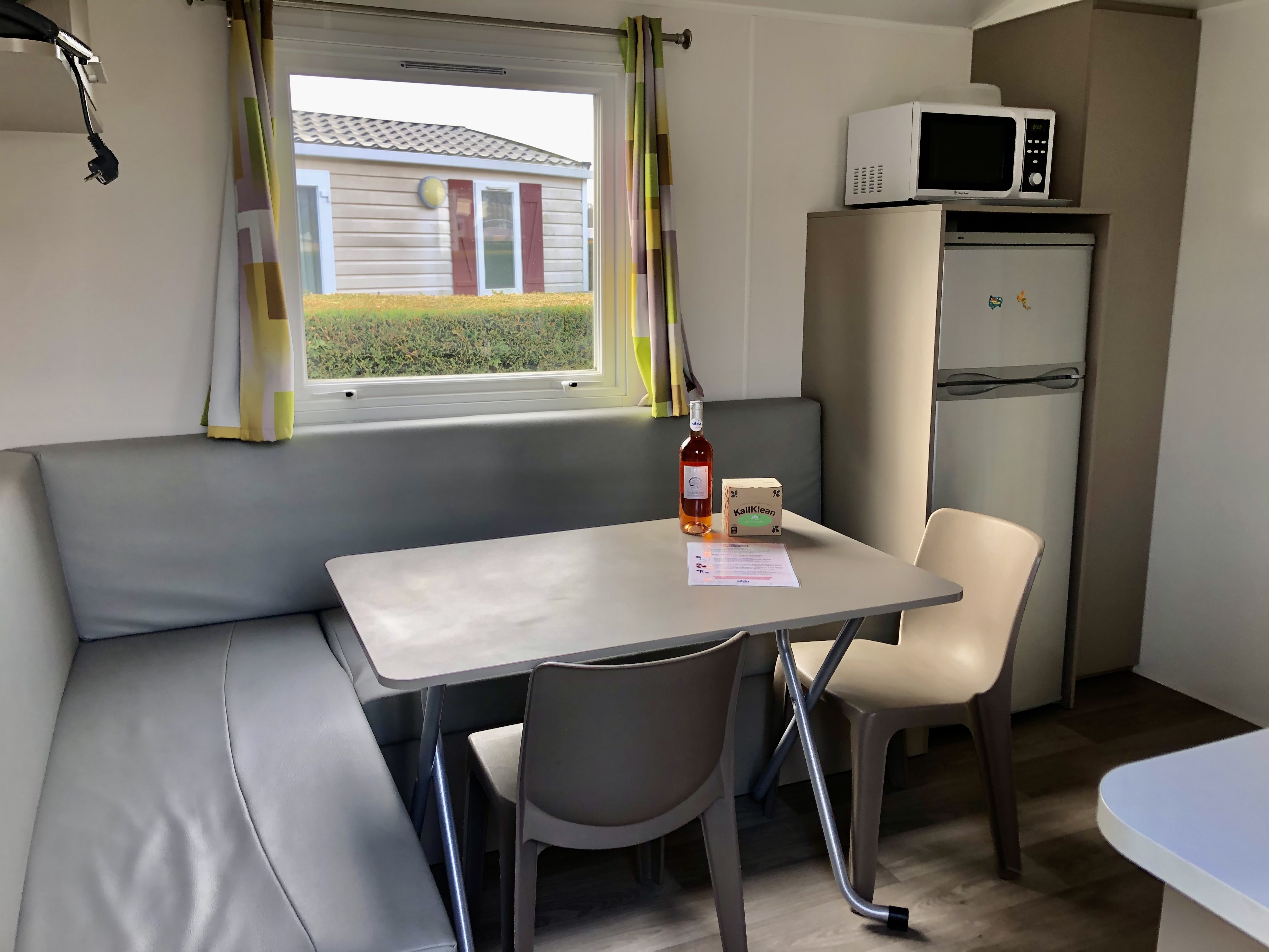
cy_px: 476
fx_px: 1026
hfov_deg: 63.4
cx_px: 634
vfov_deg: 49.7
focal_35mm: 28
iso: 50
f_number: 1.8
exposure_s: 1/120
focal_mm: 3.99
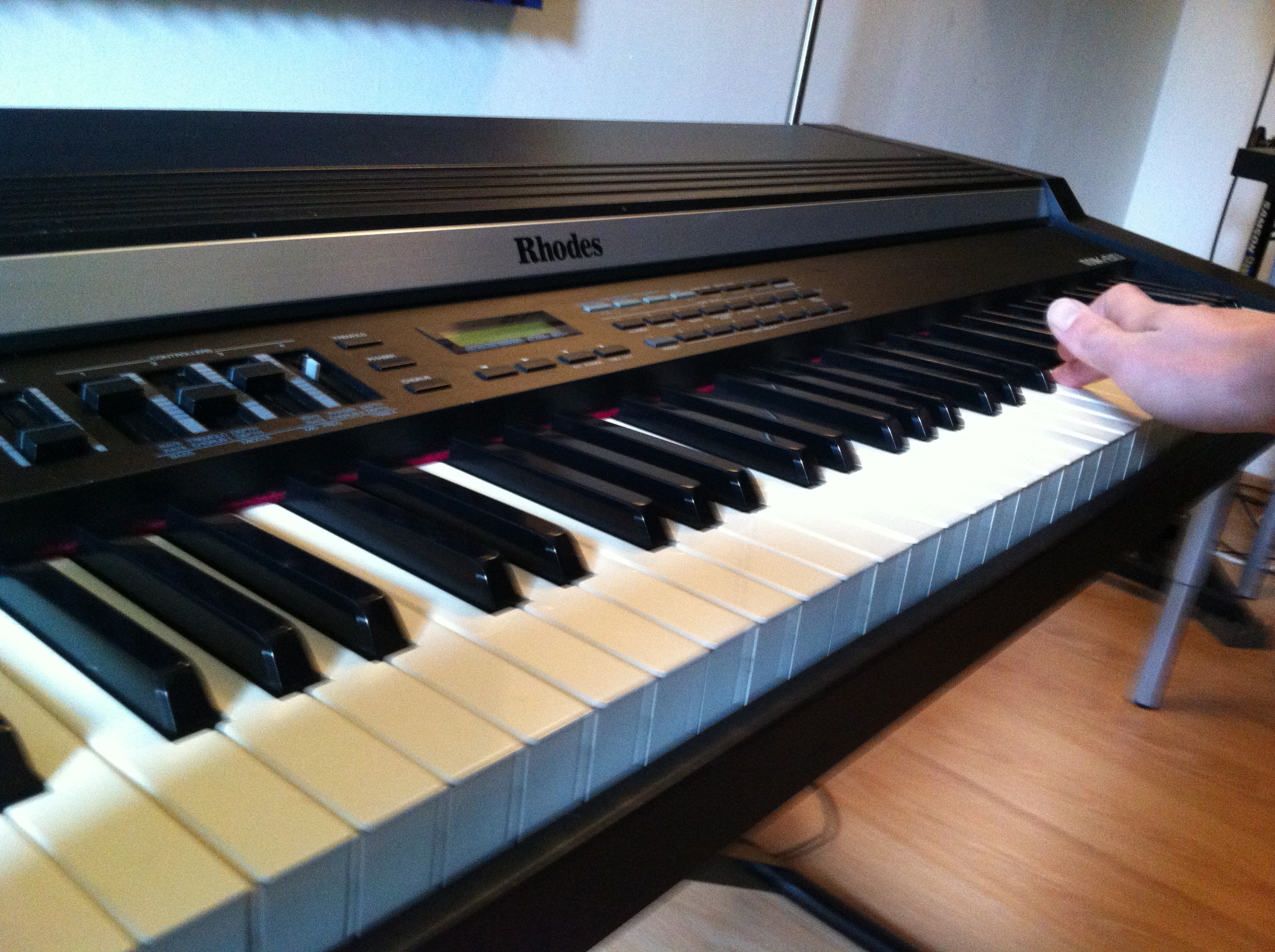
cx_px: 638
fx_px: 1287
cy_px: 476
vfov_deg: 40.6
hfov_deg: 52.7
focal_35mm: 35
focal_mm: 3.85
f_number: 2.8
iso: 400
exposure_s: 1/15
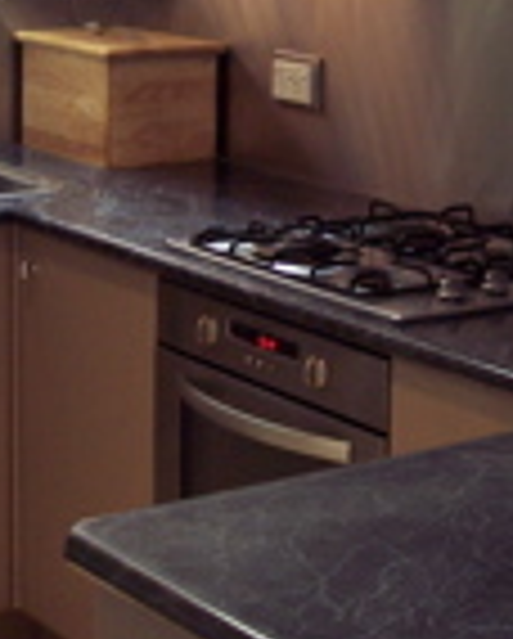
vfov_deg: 17.7
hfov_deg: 14.4
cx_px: 378
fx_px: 2026
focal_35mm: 107
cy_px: 94
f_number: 3.4
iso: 200
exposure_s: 1/8
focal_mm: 8
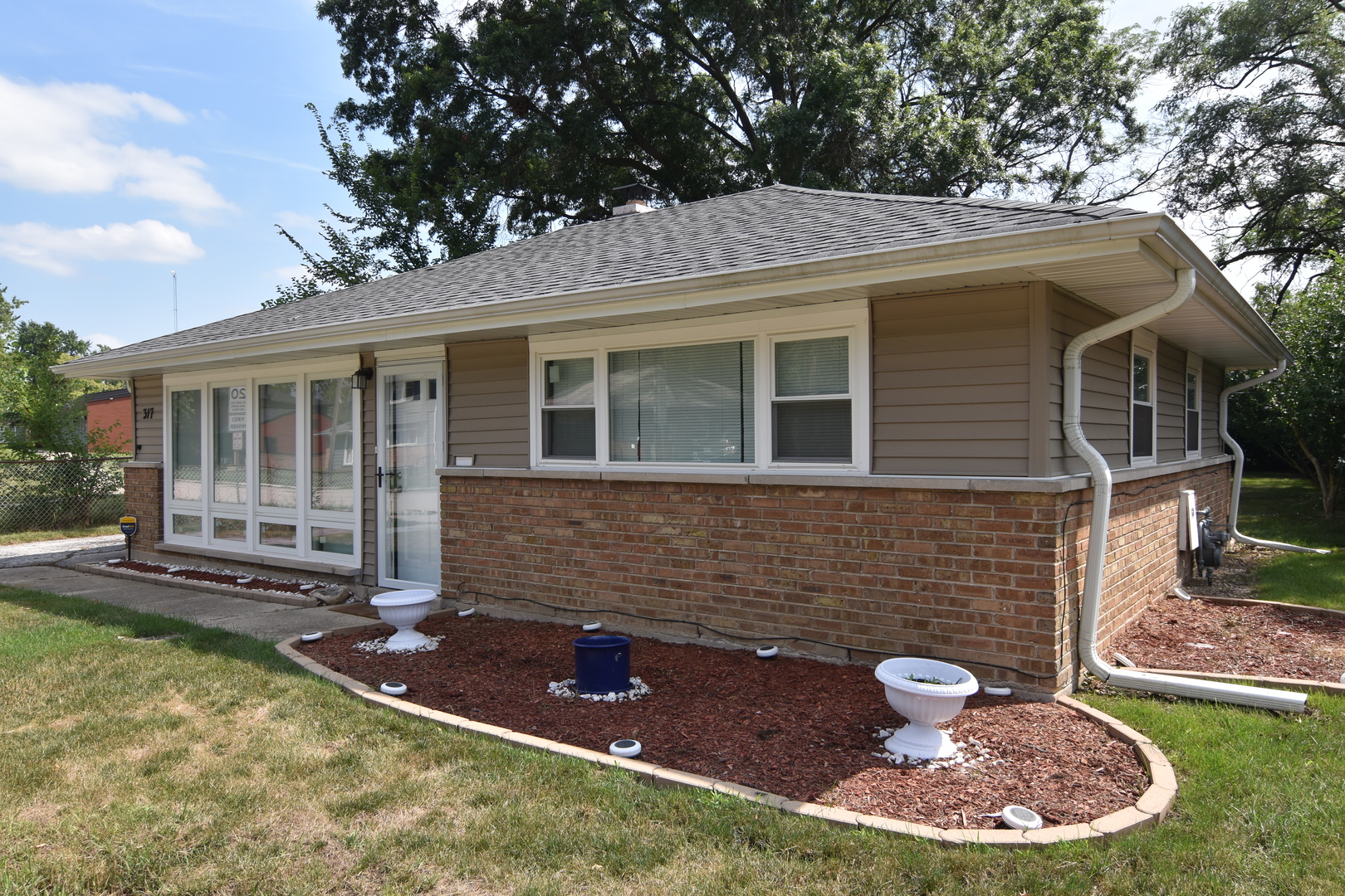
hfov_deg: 73.7
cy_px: 448
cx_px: 672
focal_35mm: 24
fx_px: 897
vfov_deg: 53.1
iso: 140
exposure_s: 1/250
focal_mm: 16
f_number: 8
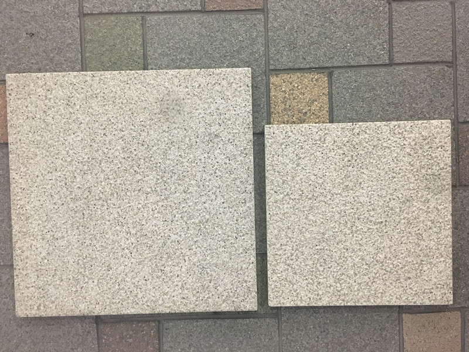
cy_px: 176
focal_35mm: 29
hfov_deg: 61.7
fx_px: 393
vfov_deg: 48.2
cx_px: 234
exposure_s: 1/25
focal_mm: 4.15
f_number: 2.2
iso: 200
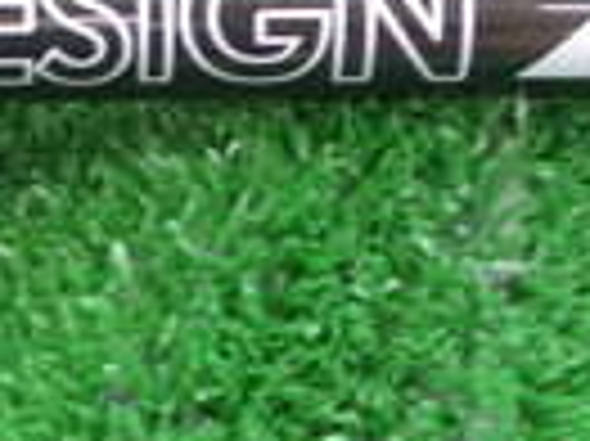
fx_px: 2163
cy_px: 148
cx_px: 140
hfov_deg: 15.5
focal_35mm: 127
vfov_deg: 11.6
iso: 200
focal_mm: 4.6
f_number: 3.2
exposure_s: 1/10
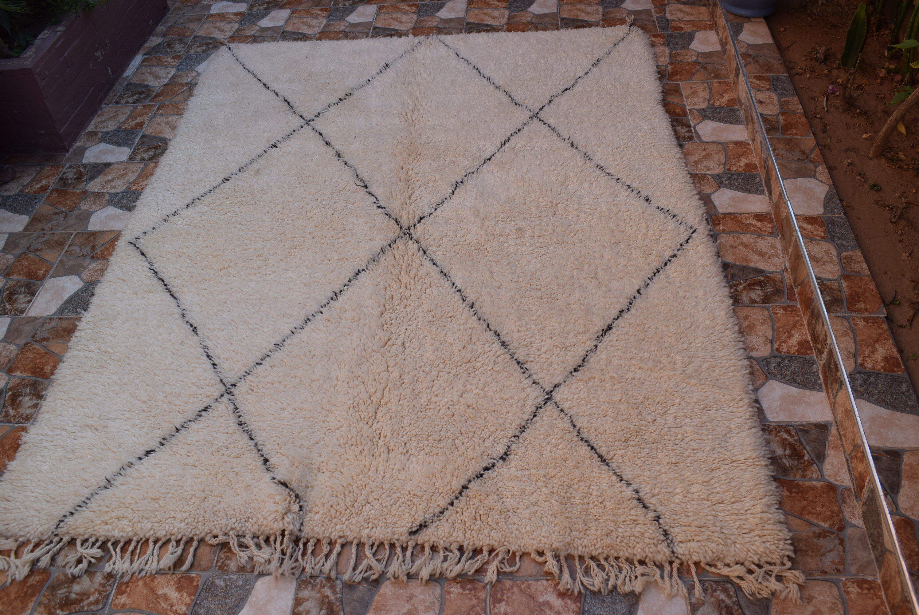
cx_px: 460
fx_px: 843
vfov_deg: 40.0
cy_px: 308
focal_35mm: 33
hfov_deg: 57.2
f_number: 8
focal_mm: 22
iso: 250
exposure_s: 1/250
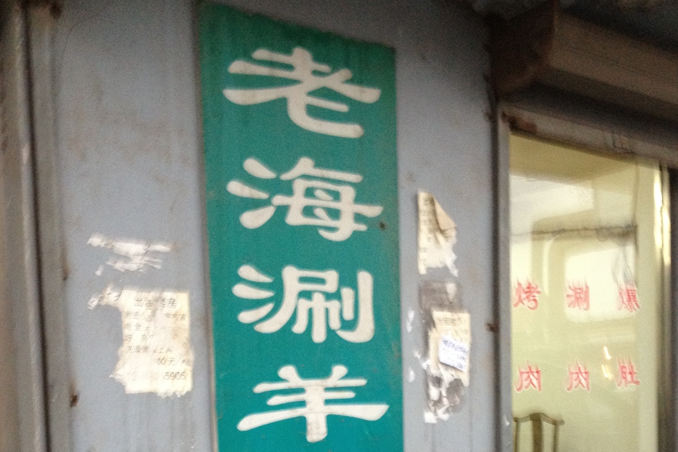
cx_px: 339
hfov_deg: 40.3
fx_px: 923
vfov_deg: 26.3
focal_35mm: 49
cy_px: 436
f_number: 2.4
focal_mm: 4.28
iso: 200
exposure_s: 1/20
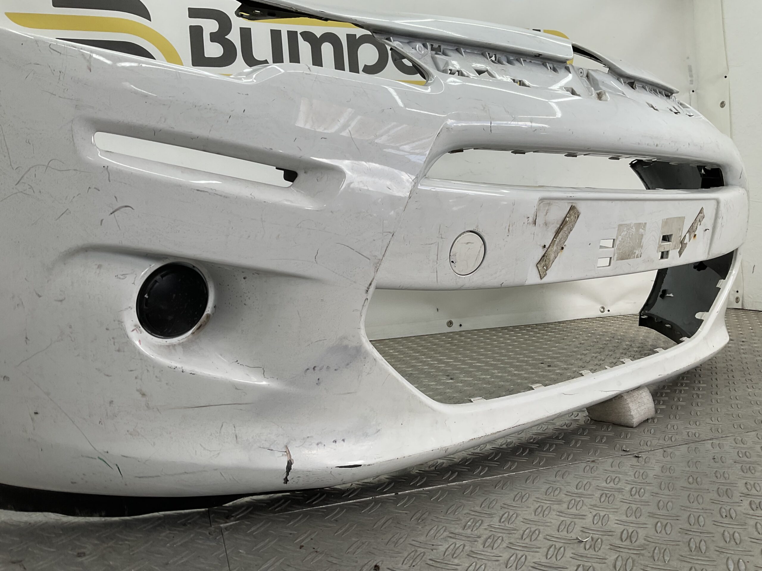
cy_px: 286
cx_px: 381
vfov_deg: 48.2
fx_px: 638
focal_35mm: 29
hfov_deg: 61.7
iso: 16
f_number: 1.8
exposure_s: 1/159
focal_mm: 3
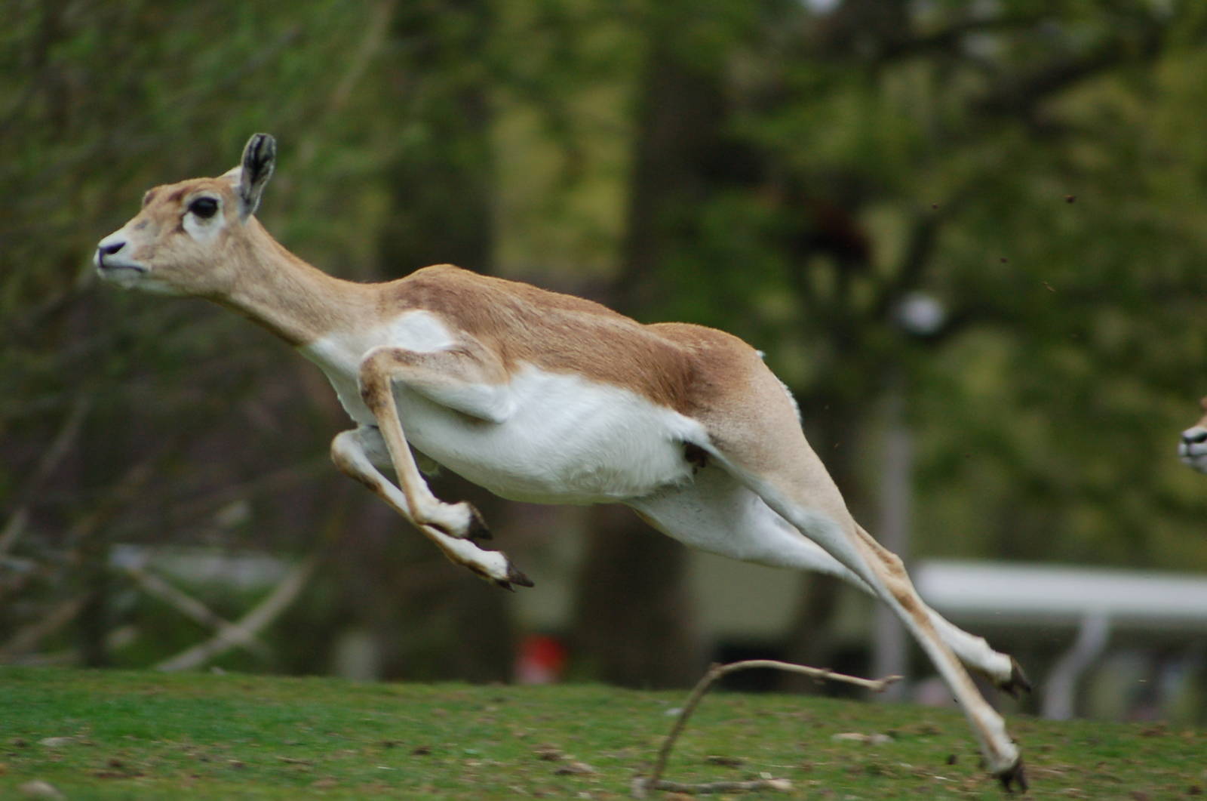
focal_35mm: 585
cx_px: 604
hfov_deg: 3.5
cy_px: 400
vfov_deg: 2.3
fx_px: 19580
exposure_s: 1/500
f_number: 6.7
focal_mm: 390
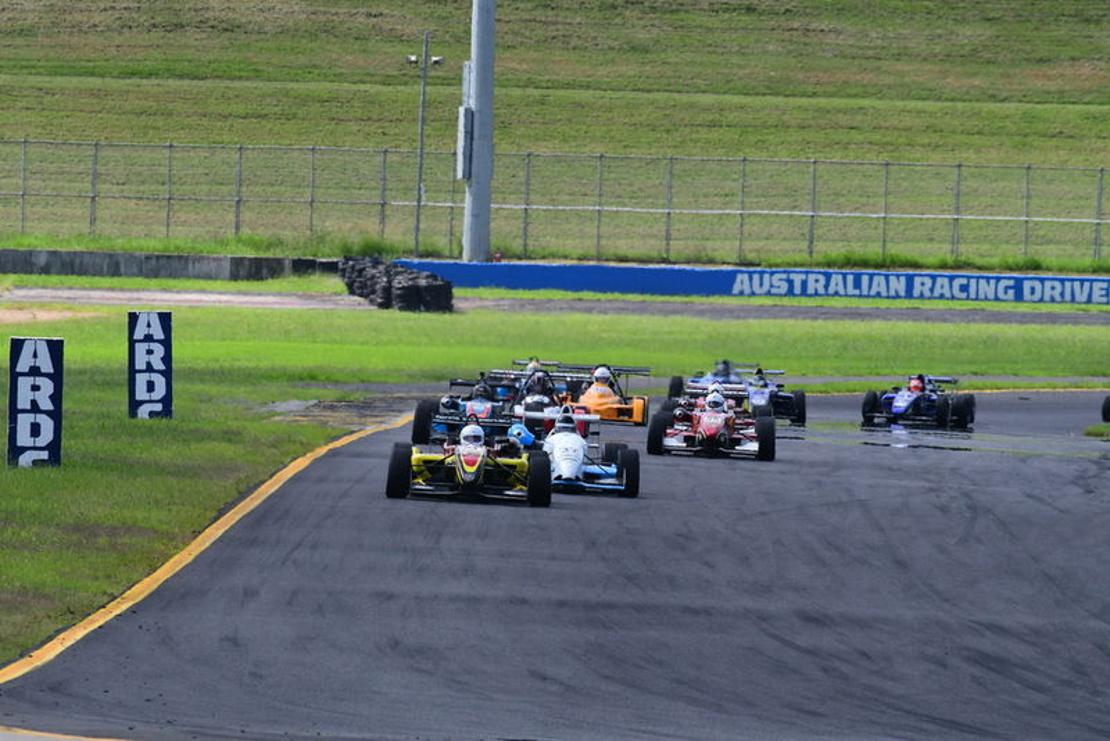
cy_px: 370
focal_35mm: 630
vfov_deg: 2.2
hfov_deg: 3.3
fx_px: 19431
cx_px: 555
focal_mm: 420
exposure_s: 1/640
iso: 800
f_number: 13
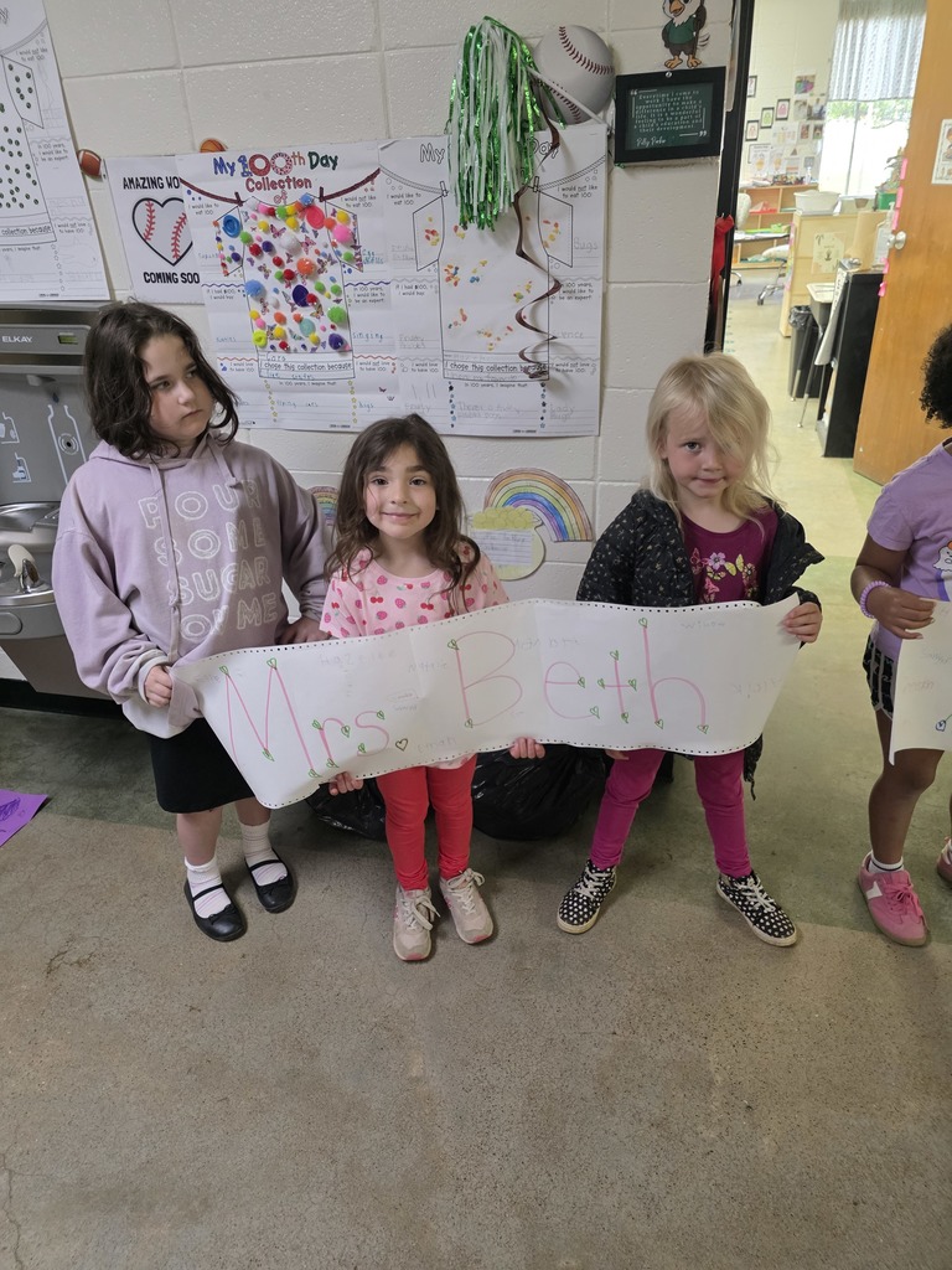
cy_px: 635
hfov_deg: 58.9
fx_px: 843
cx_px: 476
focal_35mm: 23
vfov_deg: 73.9
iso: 640
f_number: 1.7
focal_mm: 6.3
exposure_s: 1/120
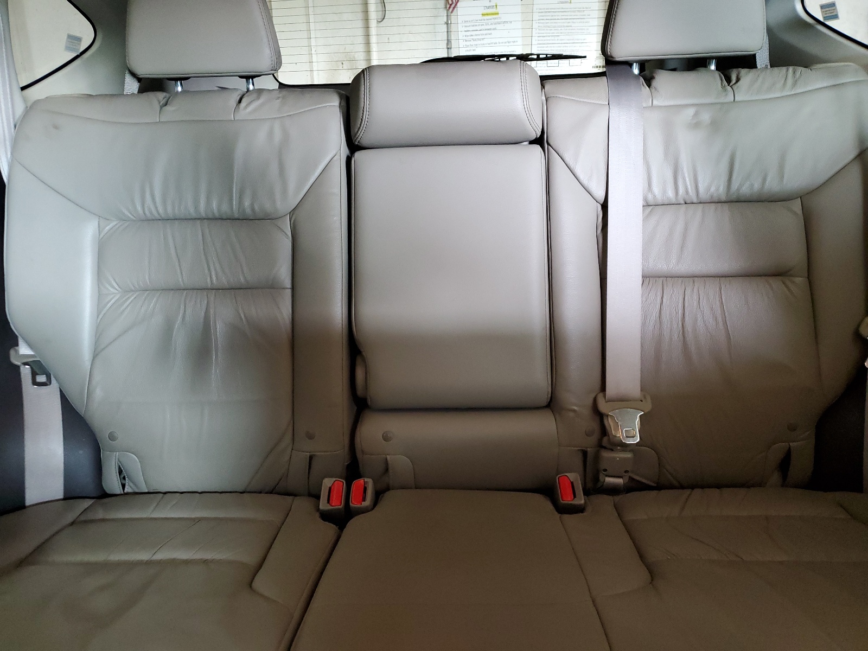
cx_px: 434
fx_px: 652
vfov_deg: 53.1
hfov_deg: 67.3
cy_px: 326
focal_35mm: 26
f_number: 1.5
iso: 323
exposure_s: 1/60.2
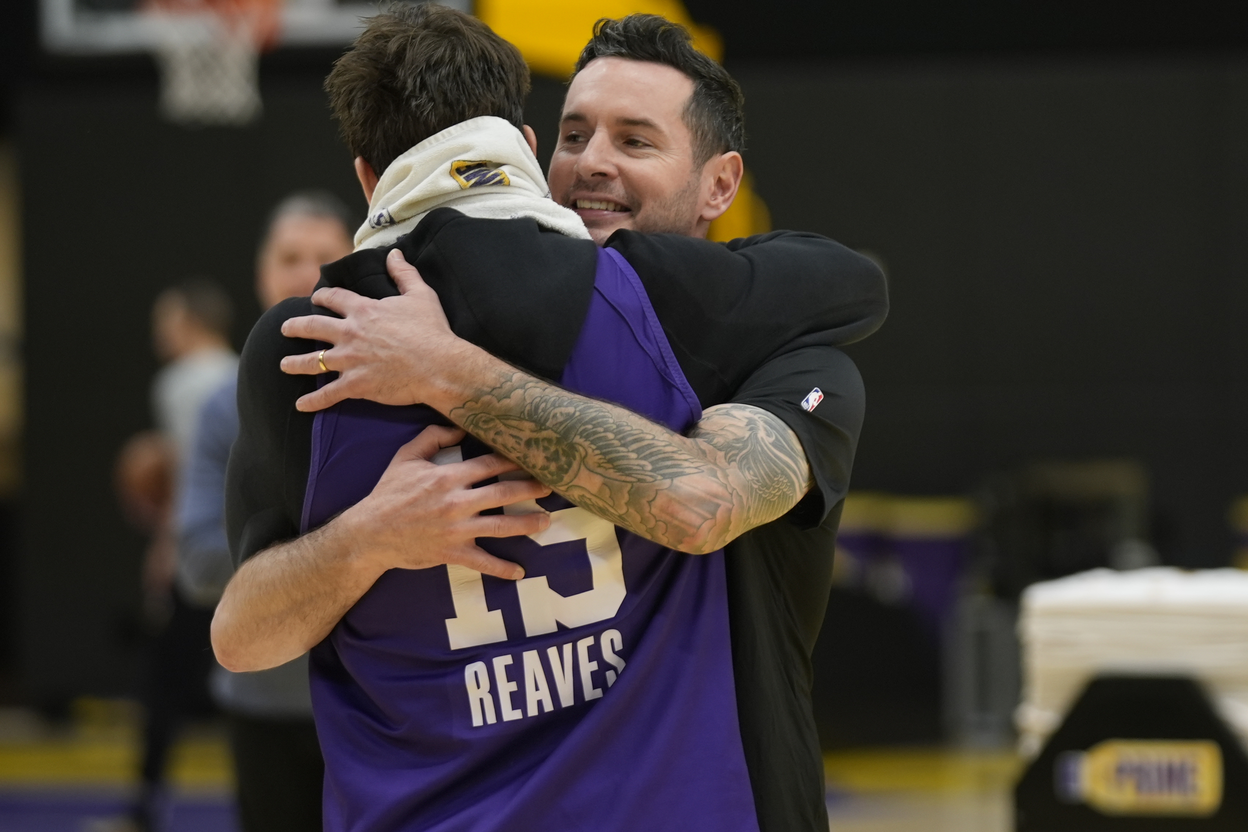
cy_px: 416
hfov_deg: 9.8
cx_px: 624
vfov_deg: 6.5
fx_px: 7279
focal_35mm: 210
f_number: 2.8
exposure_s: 1/320
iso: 800
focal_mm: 140
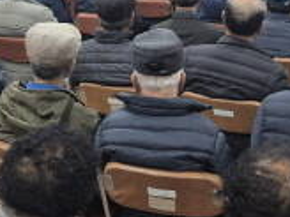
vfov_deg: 16.2
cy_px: 21
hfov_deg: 21.4
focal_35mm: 90
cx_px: 45
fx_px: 754
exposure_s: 1/120
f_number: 1.8
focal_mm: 5.4
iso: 160
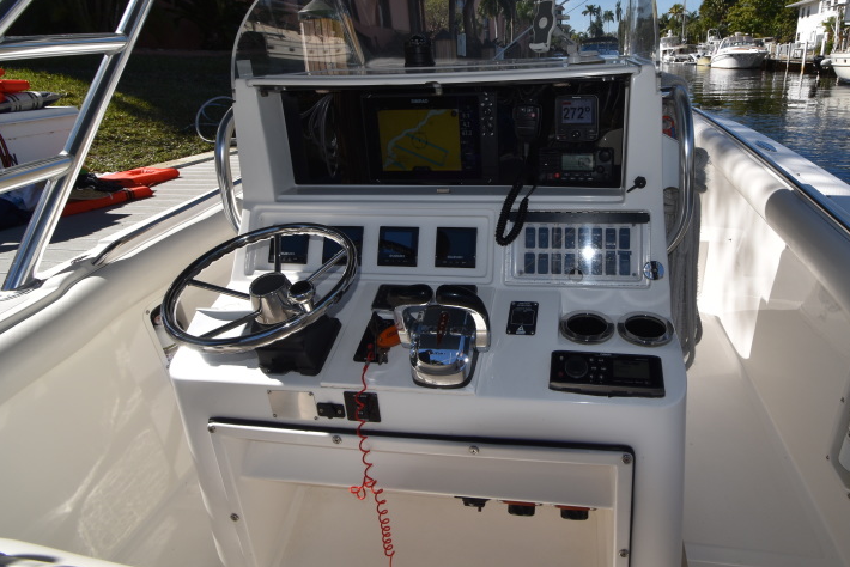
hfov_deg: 85.7
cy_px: 219
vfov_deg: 63.8
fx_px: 449
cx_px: 515
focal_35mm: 19
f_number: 13
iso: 100
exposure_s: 1/200
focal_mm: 10
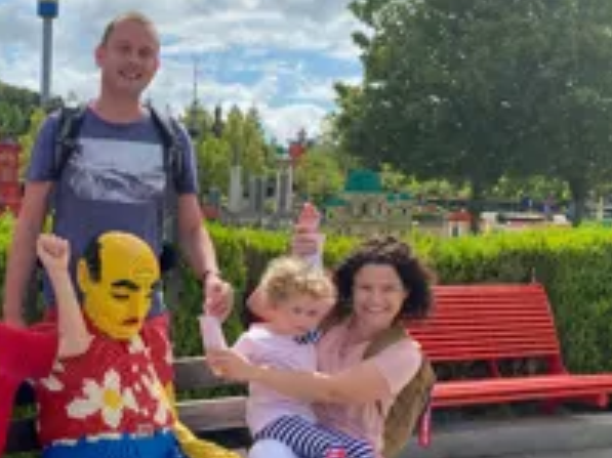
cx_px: 91
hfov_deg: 37.0
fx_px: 866
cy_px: 281
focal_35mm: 49
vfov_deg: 29.5
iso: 32
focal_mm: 4.25
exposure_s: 1/2890
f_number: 1.8
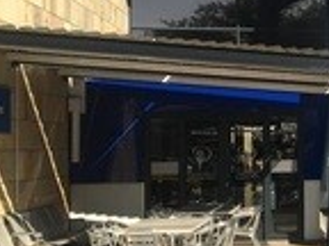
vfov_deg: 14.6
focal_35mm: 101
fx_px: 960
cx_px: 356
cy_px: 106
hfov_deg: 18.7
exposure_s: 1/2024
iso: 25
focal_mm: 4.15
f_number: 2.2
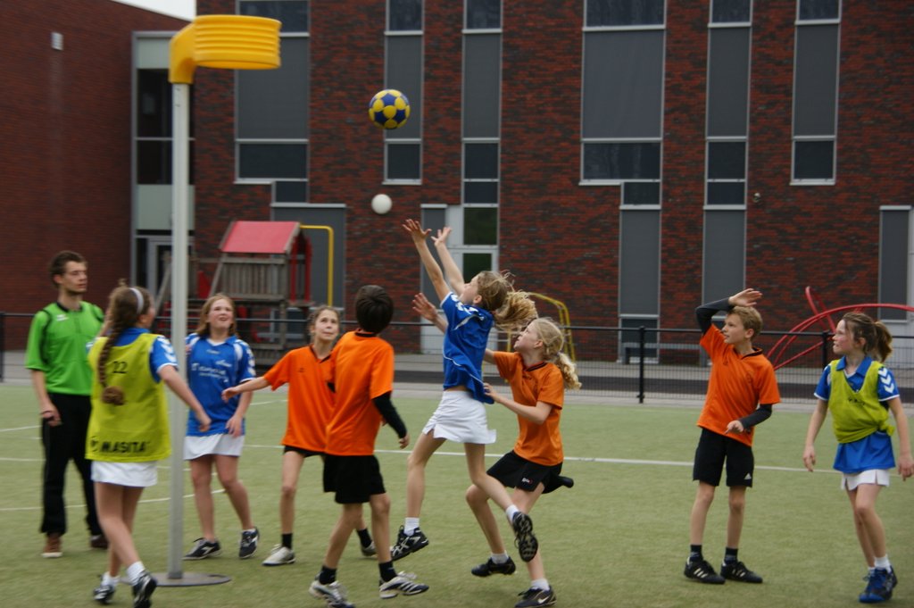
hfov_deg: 19.5
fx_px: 2664
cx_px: 457
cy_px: 304
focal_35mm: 105
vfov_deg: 13.0
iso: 100
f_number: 5.6
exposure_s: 1/320
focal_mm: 70
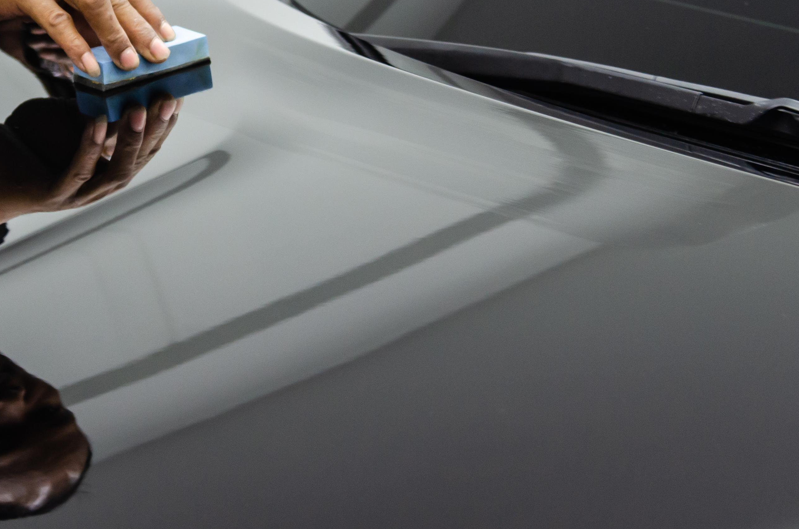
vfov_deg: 9.4
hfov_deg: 14.1
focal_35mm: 145
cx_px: 118
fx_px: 3211
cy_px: 40
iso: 800
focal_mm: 50
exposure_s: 1/50
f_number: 4
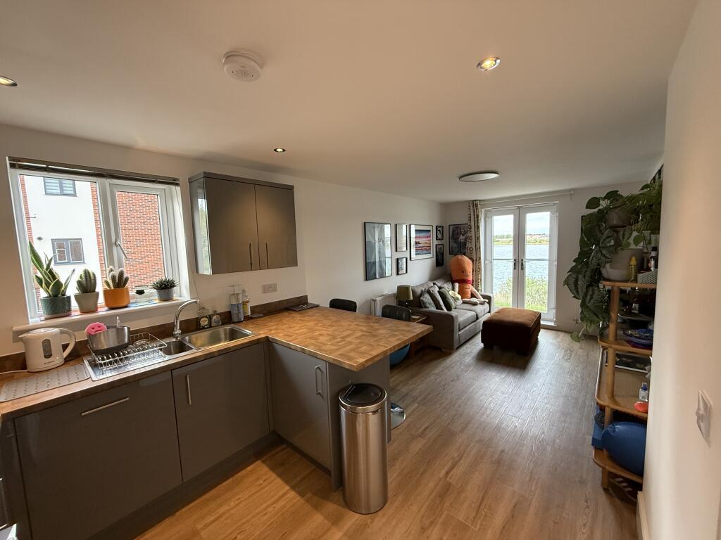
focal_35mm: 14
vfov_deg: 85.7
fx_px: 292
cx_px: 360
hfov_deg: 102.1
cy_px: 270
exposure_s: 1/99
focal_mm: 2.22
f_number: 2.2
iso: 320
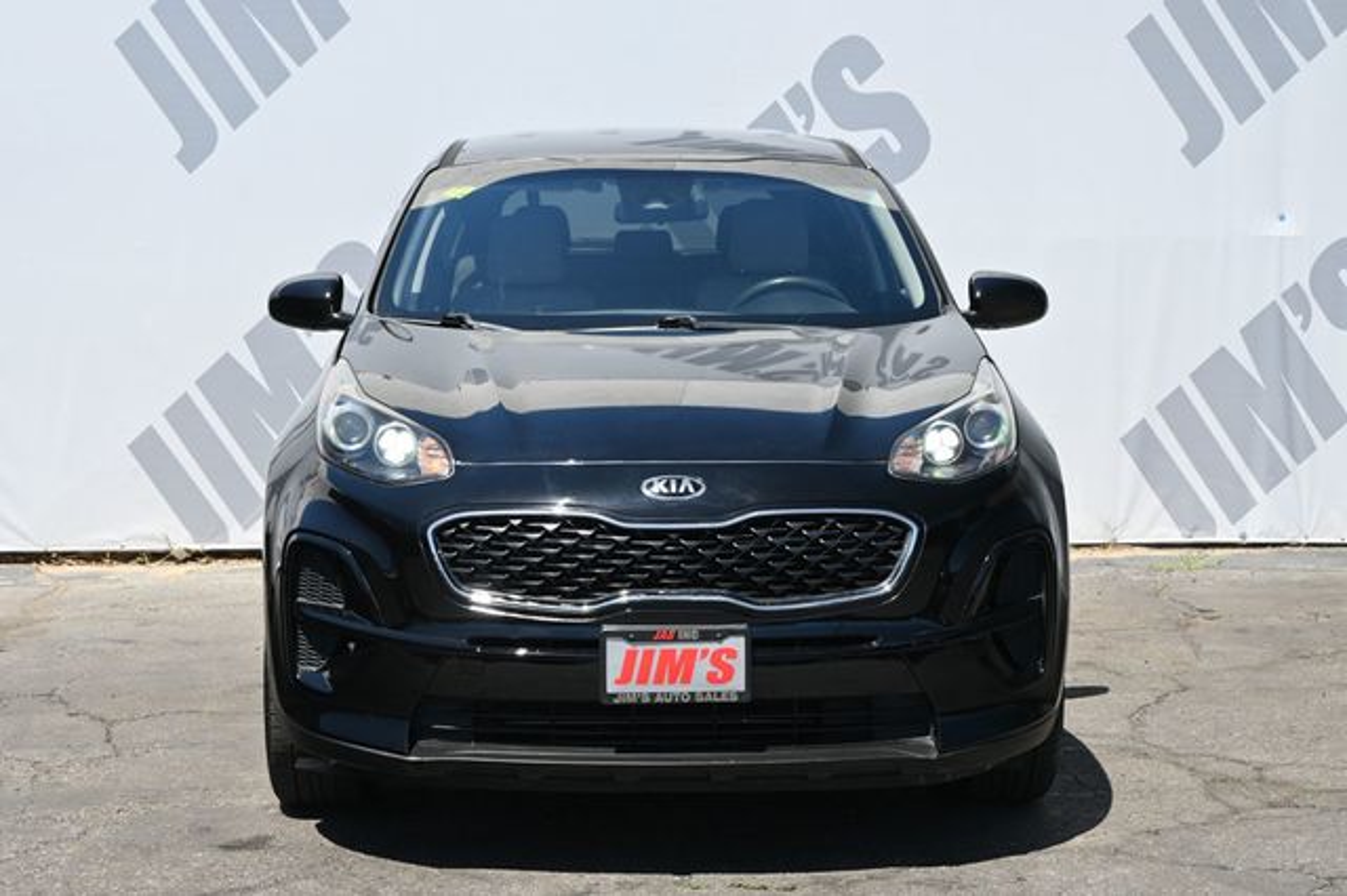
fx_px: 2356
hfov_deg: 31.9
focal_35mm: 63
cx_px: 674
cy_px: 448
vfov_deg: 21.5
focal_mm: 42
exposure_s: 1/250
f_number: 5.6
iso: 140
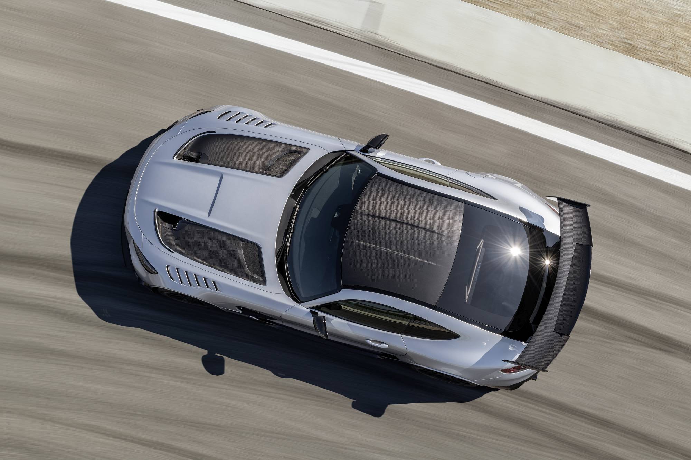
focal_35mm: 55
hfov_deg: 36.2
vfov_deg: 24.6
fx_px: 1056
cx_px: 346
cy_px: 230
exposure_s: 1/100
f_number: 11
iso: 100
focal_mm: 55
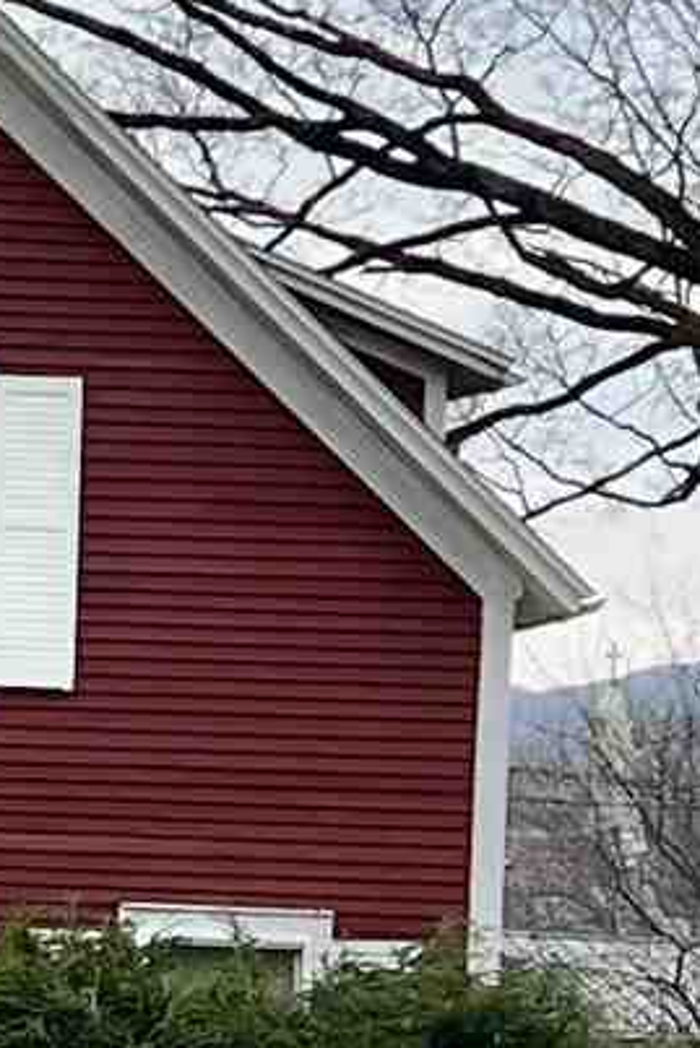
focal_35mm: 206
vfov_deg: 10.0
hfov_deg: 6.0
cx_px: -1702
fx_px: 6003
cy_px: 720
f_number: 1.5
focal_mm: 5.7
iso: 50
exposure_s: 1/887
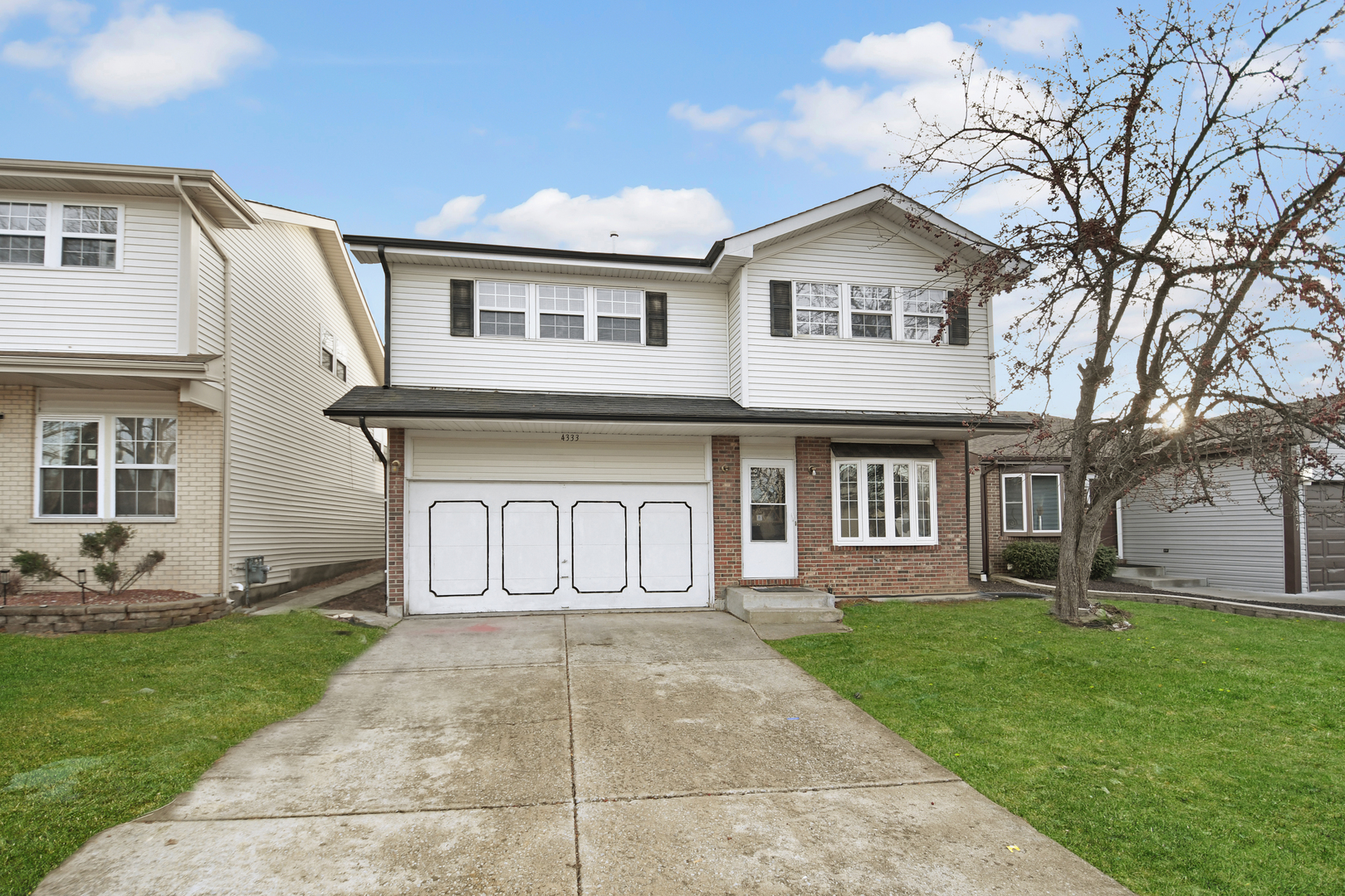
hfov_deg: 100.4
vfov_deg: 77.3
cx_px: 672
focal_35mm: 15
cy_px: 448
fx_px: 560
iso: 200
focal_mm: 10
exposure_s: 1/200
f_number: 3.5
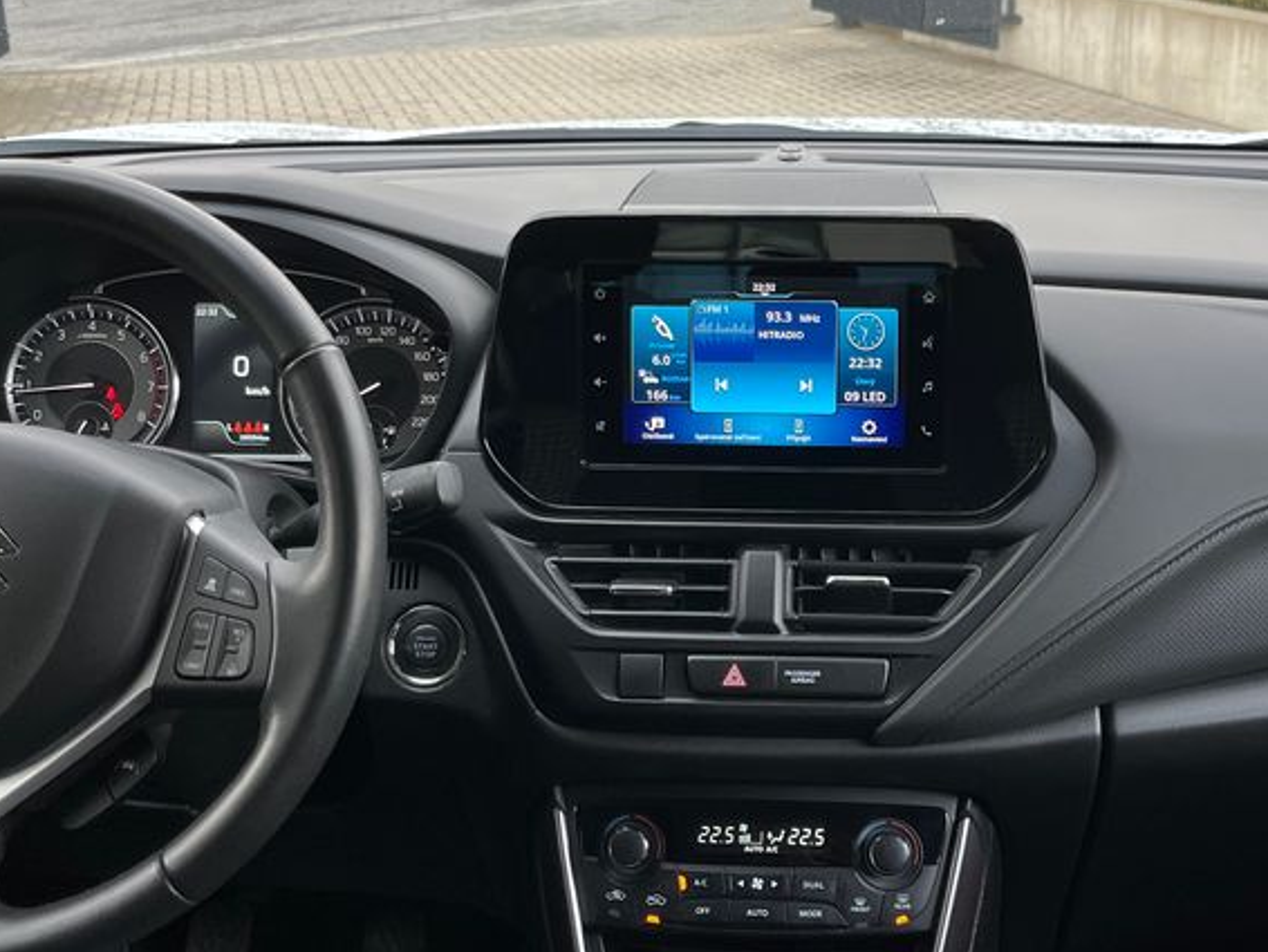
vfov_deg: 30.7
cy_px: 347
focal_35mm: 47
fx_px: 1722
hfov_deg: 40.3
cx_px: 742
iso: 80
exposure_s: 1/121
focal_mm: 5.1
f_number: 1.6
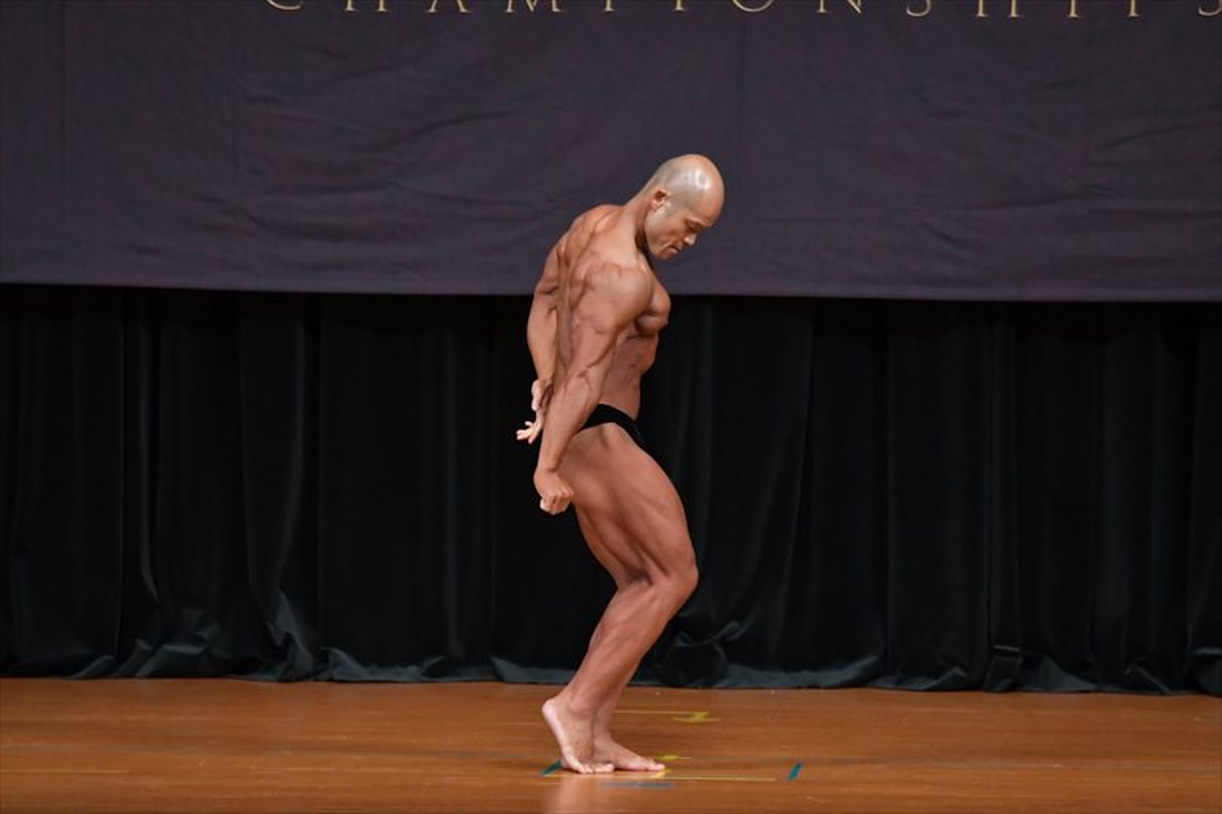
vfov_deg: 5.1
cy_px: 407
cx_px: 611
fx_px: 9161
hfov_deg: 7.6
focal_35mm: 270
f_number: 5.6
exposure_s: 1/400
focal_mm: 180
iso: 4000
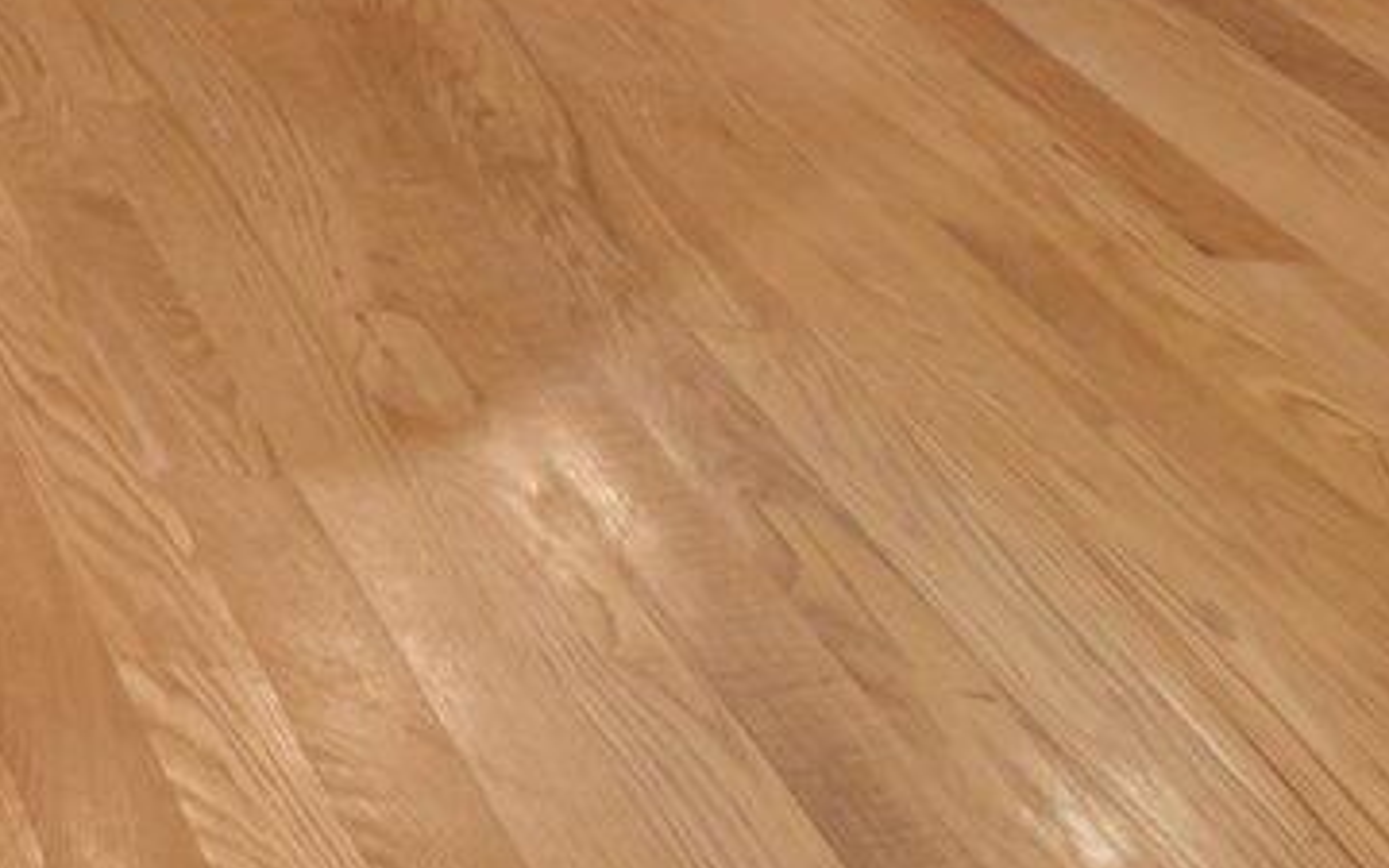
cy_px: -1551
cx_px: -1312
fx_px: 3293
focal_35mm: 87
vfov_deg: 11.1
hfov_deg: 17.6
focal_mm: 15
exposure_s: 1/13
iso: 400
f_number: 6.3
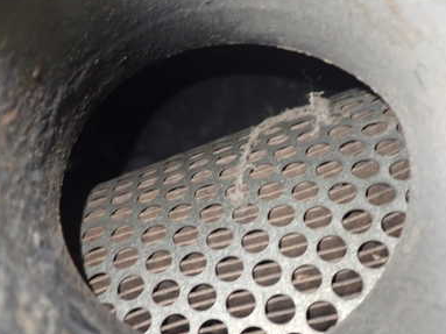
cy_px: 191
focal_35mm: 47
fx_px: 605
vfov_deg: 30.8
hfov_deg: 40.4
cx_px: 245
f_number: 2.3
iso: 500
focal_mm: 5.4
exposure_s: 1/30
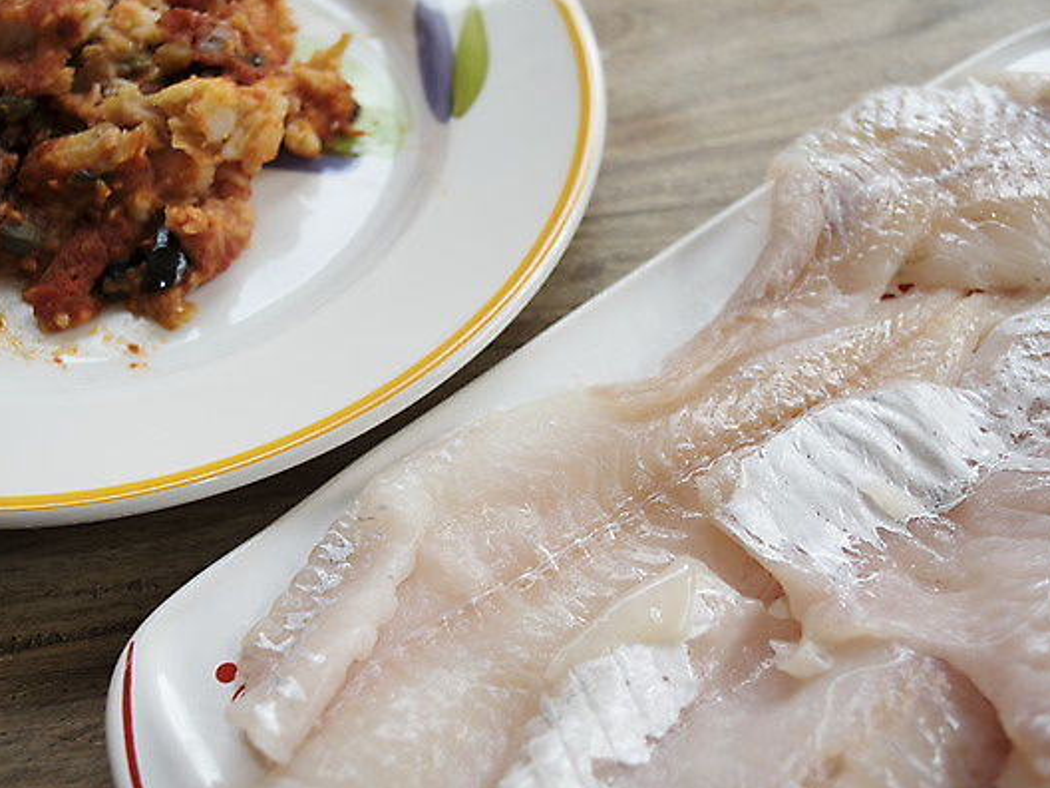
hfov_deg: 40.0
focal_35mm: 48
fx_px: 1442
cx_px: 495
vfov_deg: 30.5
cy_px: 392
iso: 100
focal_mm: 29
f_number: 5
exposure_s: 1/50
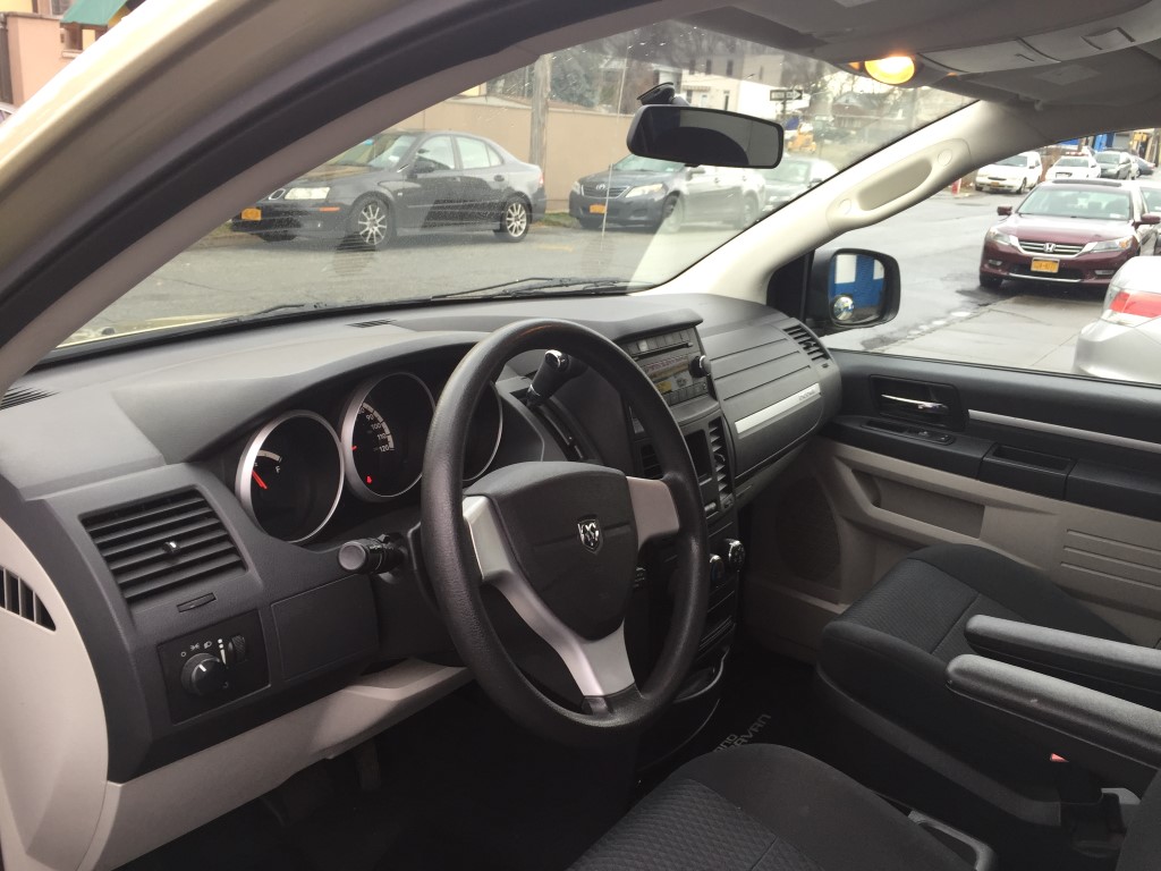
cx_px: 580
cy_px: 436
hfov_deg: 61.7
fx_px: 973
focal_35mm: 29
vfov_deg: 48.2
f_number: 2.2
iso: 32
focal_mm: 4.15
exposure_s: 1/60
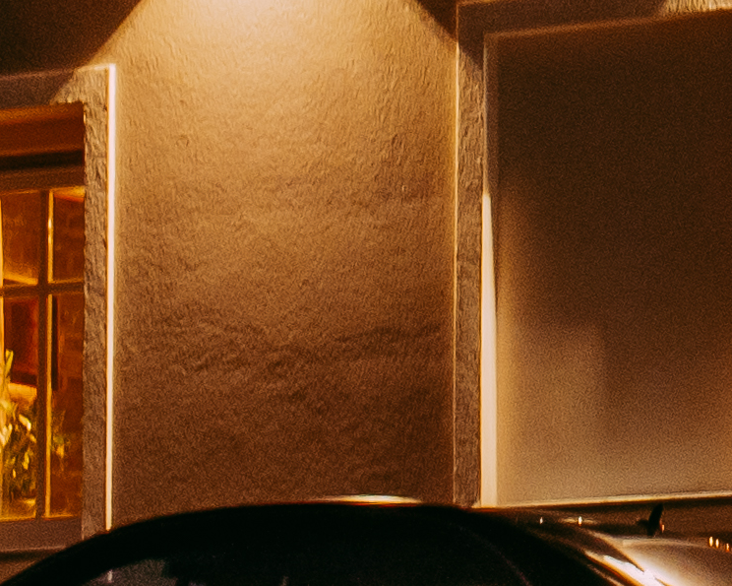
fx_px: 5220
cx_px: 1130
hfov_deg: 7.9
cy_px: -590
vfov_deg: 6.2
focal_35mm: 241
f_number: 7.1
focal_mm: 28
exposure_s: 1/2
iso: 400
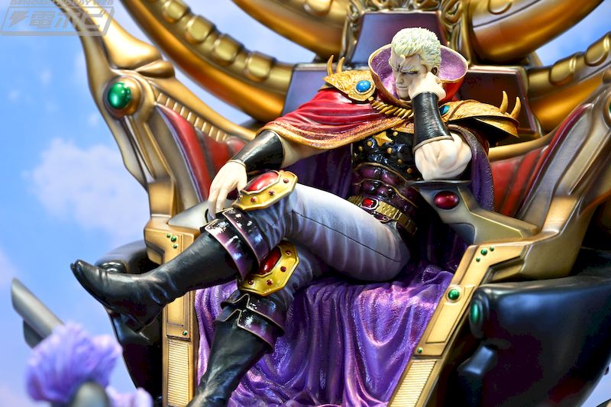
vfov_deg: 15.0
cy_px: 204
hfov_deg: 22.4
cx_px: 306
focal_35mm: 91
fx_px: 1544
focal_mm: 91
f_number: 8
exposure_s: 1/100
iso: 6400
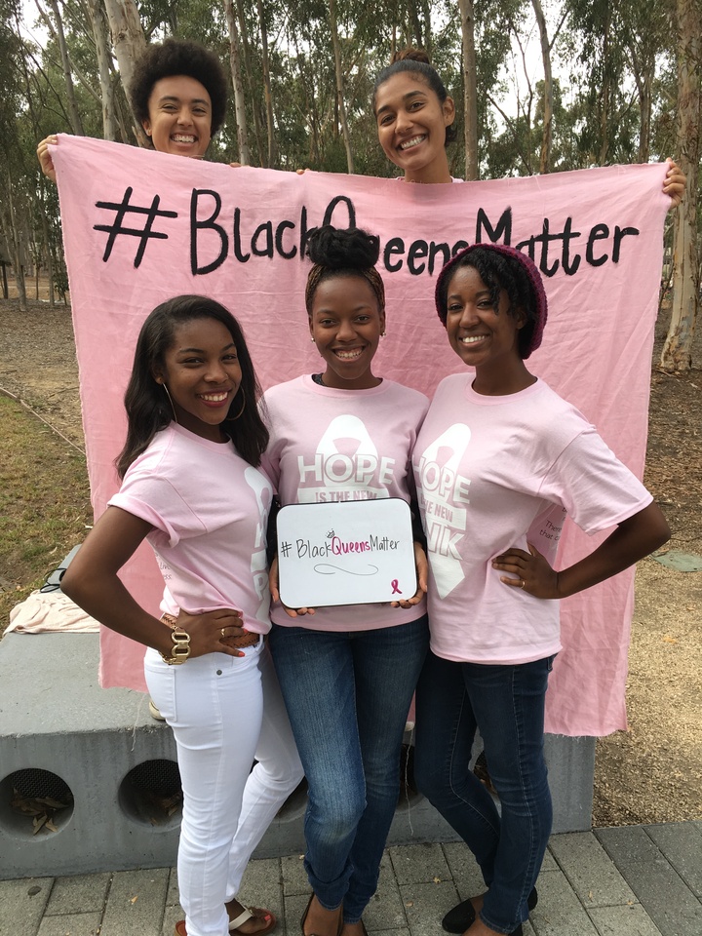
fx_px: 784
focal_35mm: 29
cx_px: 351
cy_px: 468
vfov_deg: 61.7
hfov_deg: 48.2
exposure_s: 1/178
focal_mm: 4.15
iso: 25
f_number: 2.2
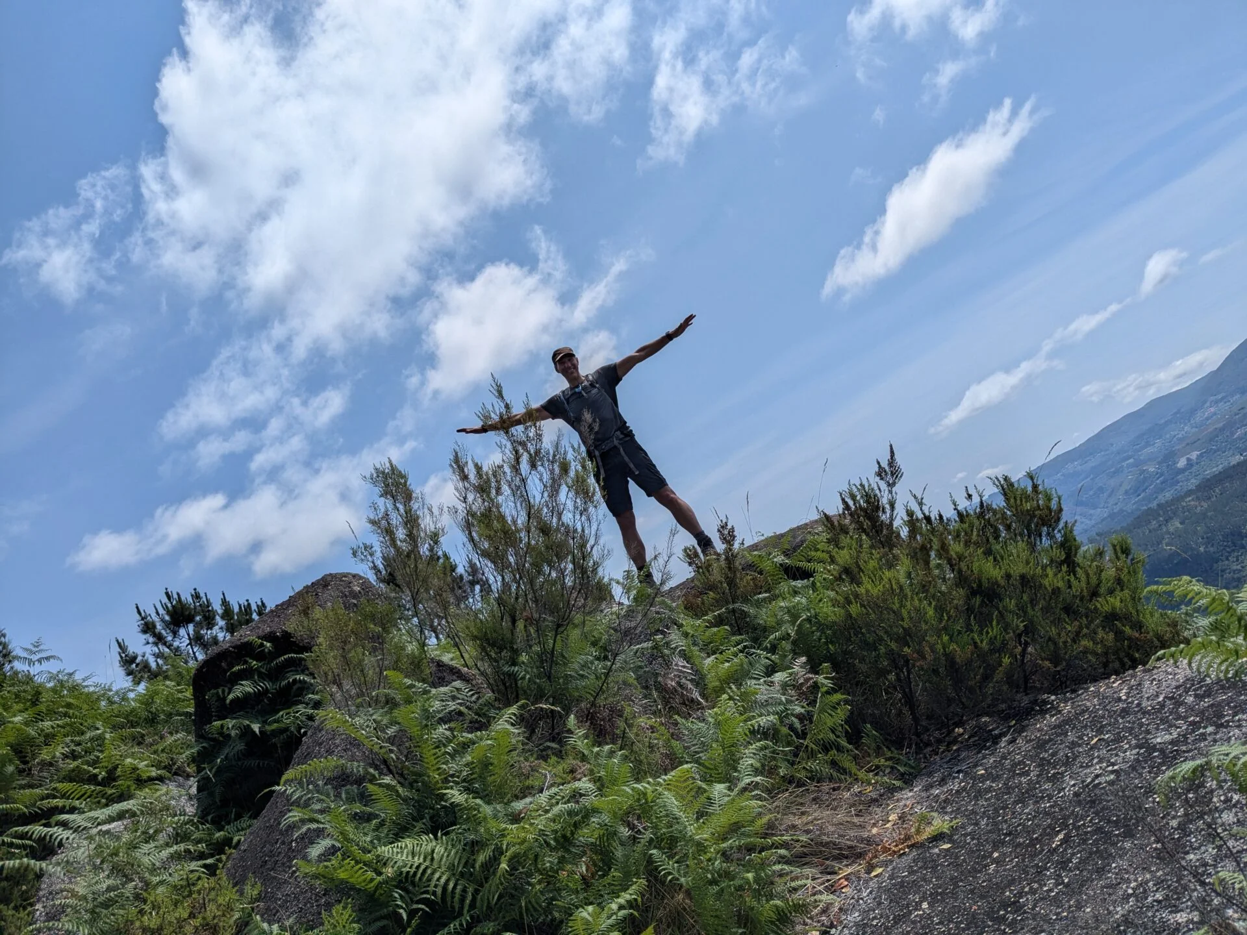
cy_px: 468
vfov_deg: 51.4
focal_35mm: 27
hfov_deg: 65.3
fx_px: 973
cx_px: 624
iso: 89
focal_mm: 4.38
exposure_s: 1/11628
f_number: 1.73
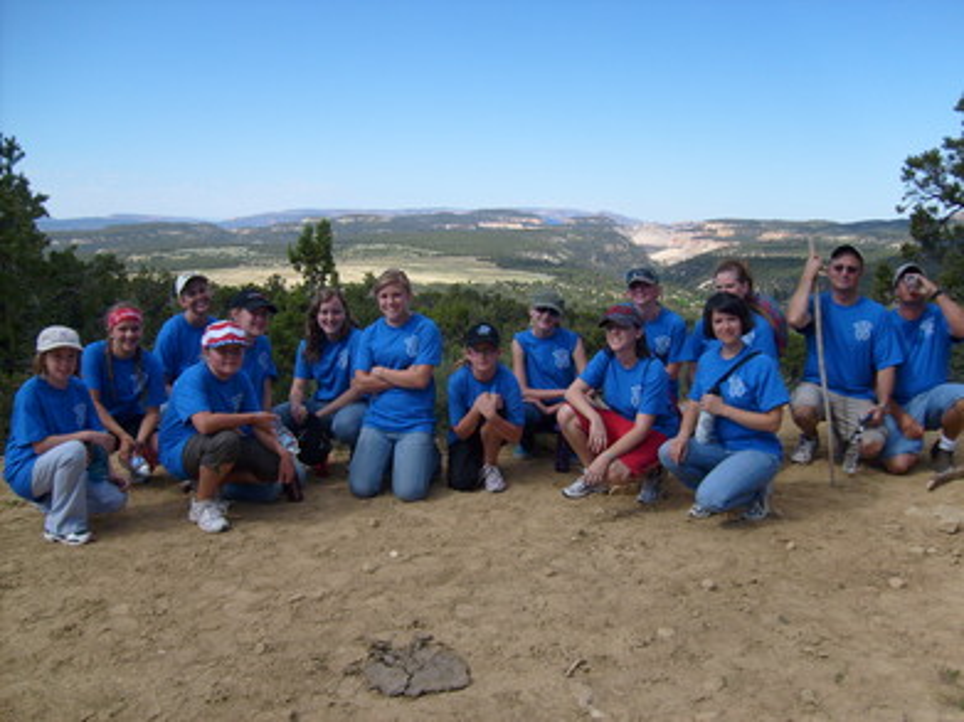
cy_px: 361
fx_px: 974
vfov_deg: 40.7
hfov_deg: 52.6
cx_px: 482
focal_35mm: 35
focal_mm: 5.8
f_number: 7.1
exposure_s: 1/350
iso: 80
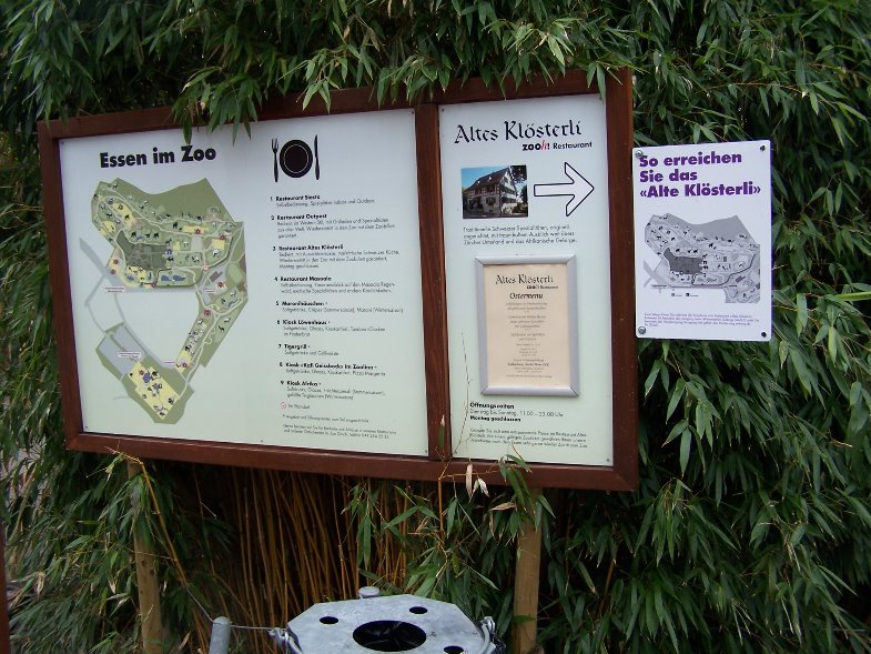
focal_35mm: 38
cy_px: 327
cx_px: 436
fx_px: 956
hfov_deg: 49.0
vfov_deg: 37.7
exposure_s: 1/200
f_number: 2.8
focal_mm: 6.3
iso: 80
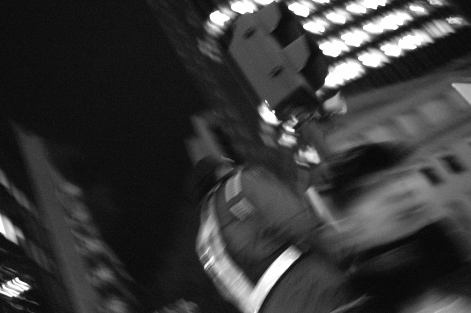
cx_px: 236
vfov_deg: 32.6
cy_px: 156
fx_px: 536
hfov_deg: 47.4
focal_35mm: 41
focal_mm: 24.2
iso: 800
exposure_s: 1/6
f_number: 2.8
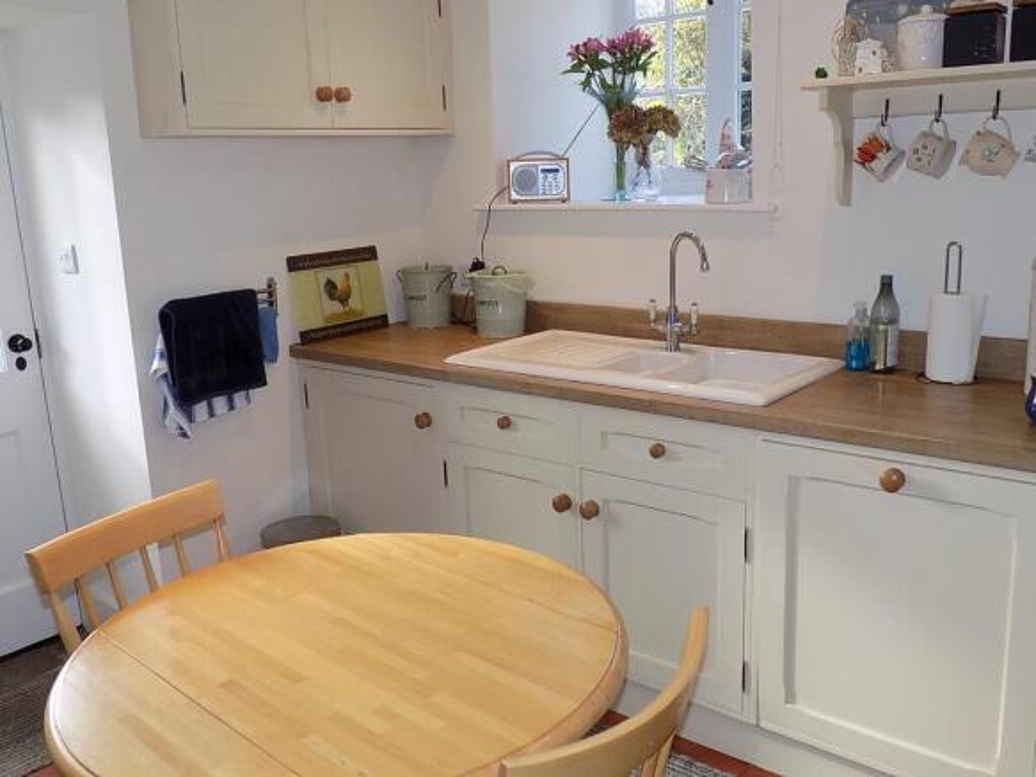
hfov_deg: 60.0
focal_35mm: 30
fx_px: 898
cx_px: 518
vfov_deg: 46.8
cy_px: 388
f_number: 3.3
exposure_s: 1/30
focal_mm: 5.3
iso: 100
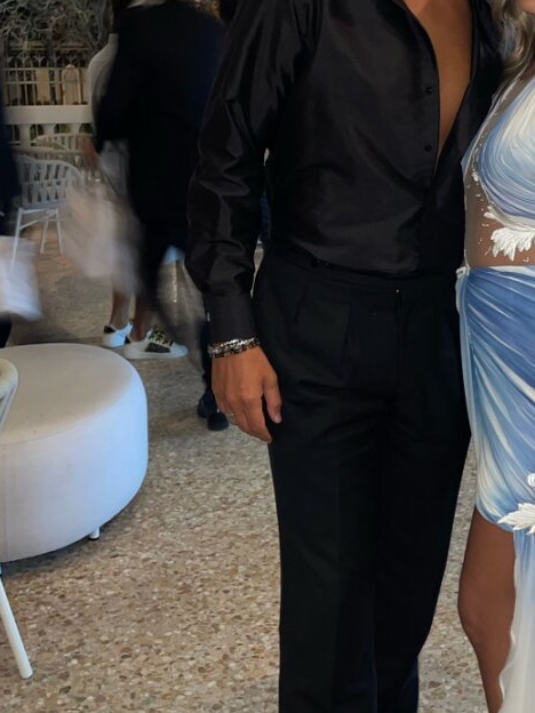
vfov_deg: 37.8
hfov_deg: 28.6
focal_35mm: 50
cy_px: 240
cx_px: 416
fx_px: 1030
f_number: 1.6
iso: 100
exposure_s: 1/4
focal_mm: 4.2
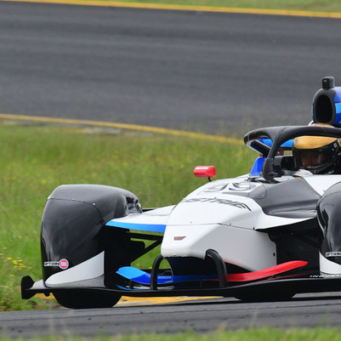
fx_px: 14177
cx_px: 293
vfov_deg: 1.4
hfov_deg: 1.4
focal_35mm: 1272
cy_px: 189
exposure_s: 1/640
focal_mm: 500
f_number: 10
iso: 1250
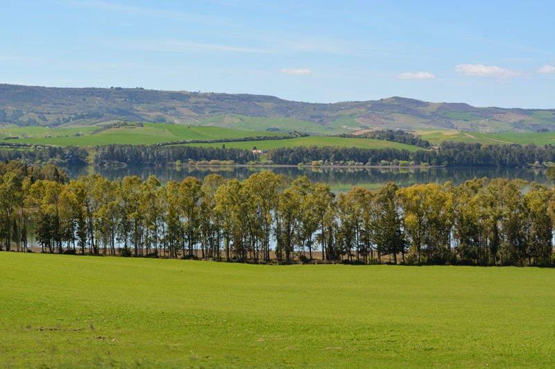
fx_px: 1272
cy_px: 184
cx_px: 278
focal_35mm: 82
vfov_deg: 16.5
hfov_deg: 24.6
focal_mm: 55
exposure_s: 1/250
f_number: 8
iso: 125
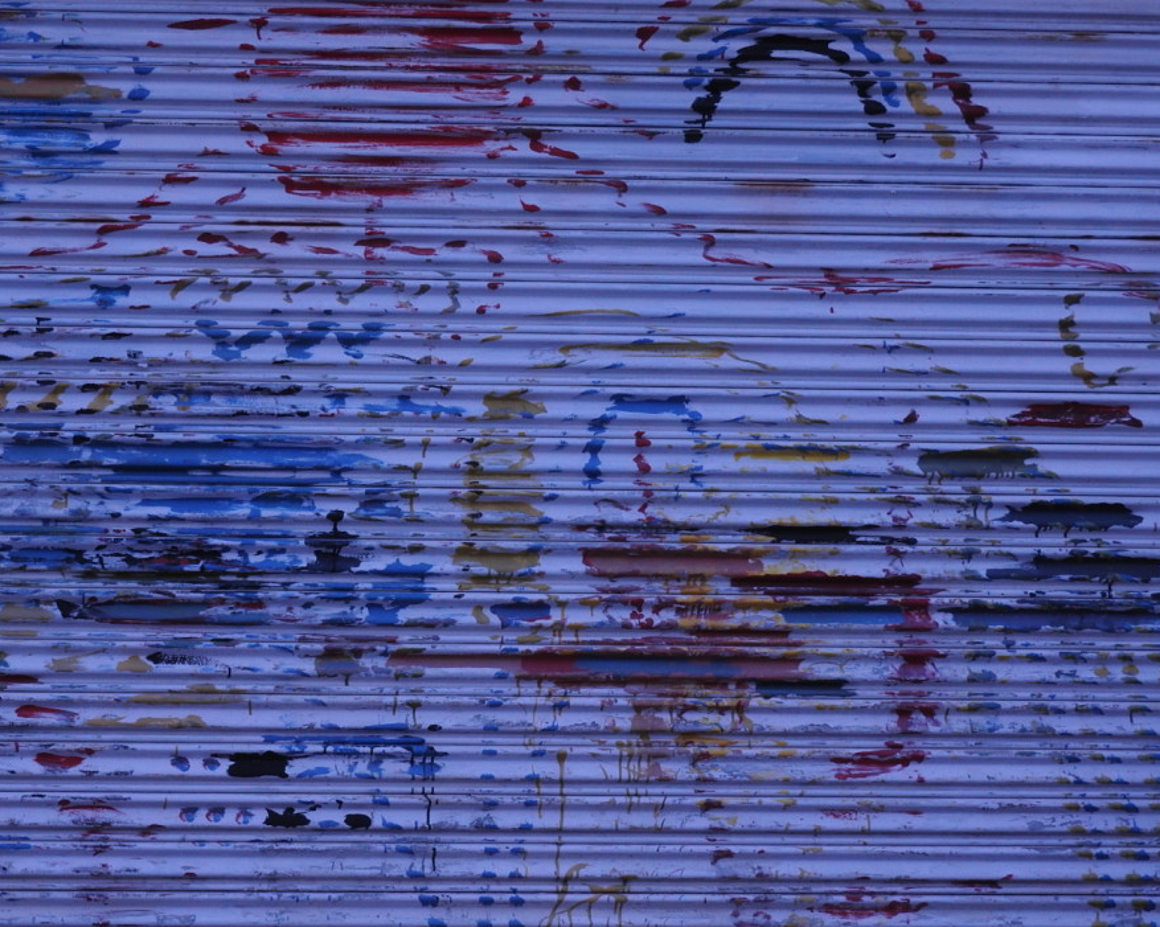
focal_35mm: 171
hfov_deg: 11.3
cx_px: 516
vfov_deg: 9.0
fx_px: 5869
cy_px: 423
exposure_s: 1/60
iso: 160
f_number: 5.2
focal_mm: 26.9
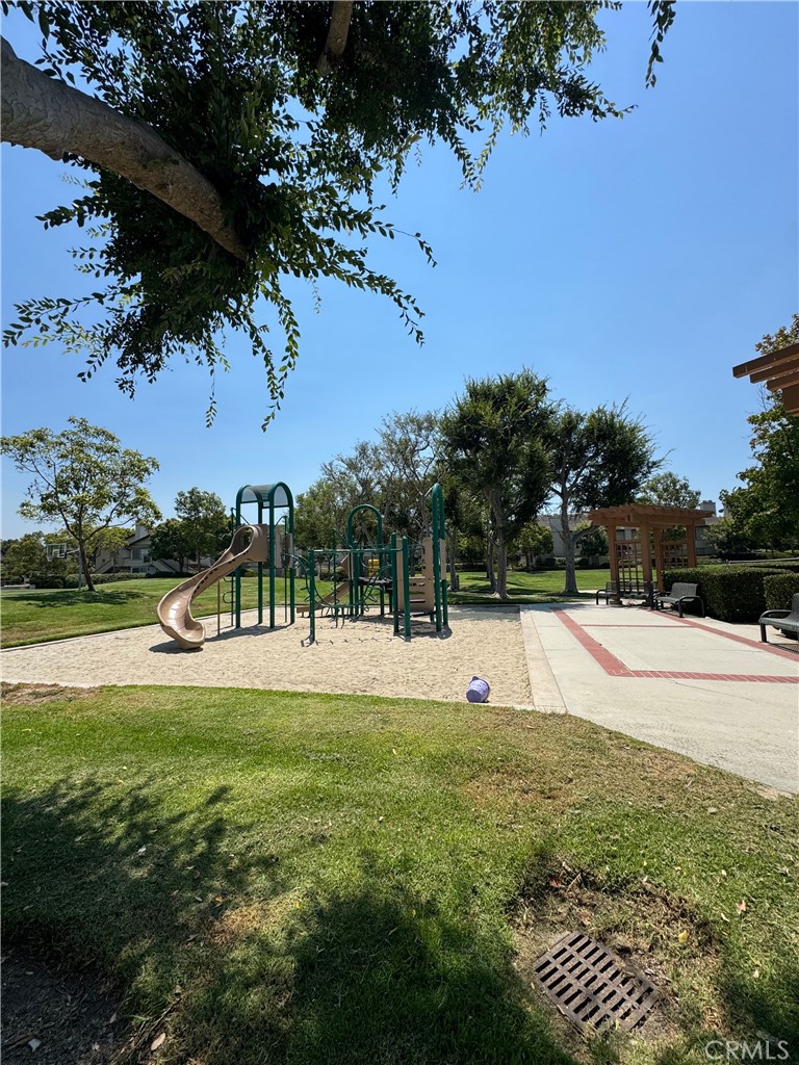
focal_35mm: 14
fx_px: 431
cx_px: 400
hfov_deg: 85.7
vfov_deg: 102.1
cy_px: 532
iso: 50
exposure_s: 1/2674
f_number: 2.2
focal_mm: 2.22
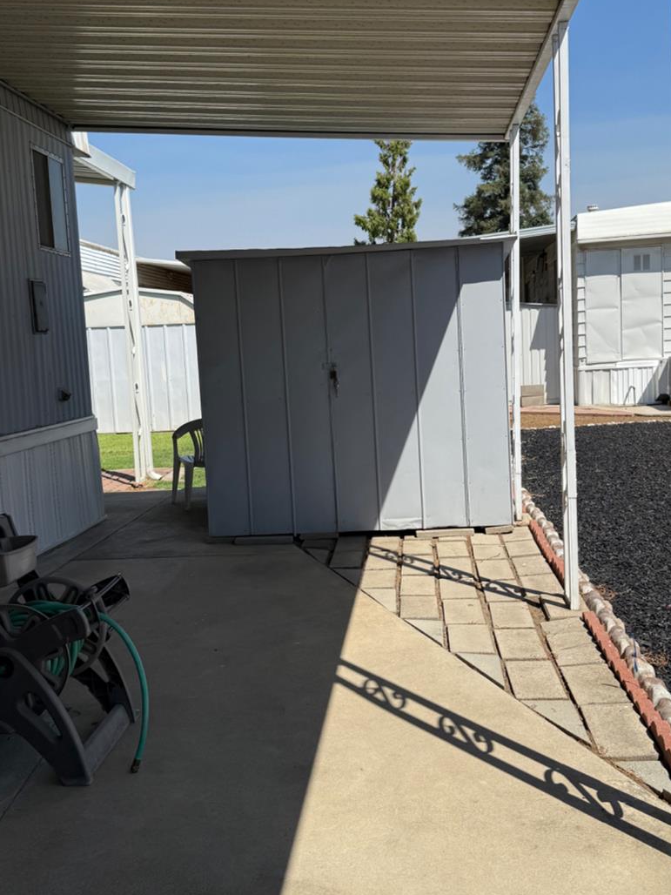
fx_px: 905
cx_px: 357
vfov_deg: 52.6
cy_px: 436
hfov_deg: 40.7
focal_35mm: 35
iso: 80
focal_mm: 6.76
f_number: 1.78
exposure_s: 1/6173
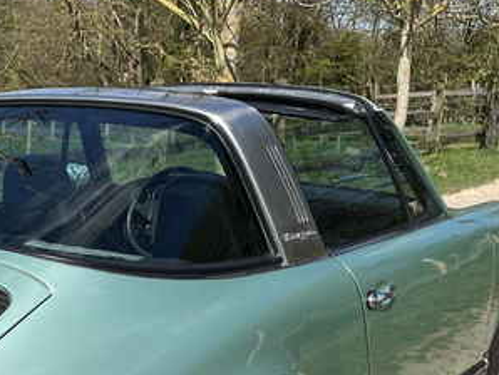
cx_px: 18
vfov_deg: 21.5
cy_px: 336
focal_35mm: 67
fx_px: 967
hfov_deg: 27.5
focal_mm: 5.1
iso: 50
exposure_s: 1/3521
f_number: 1.6
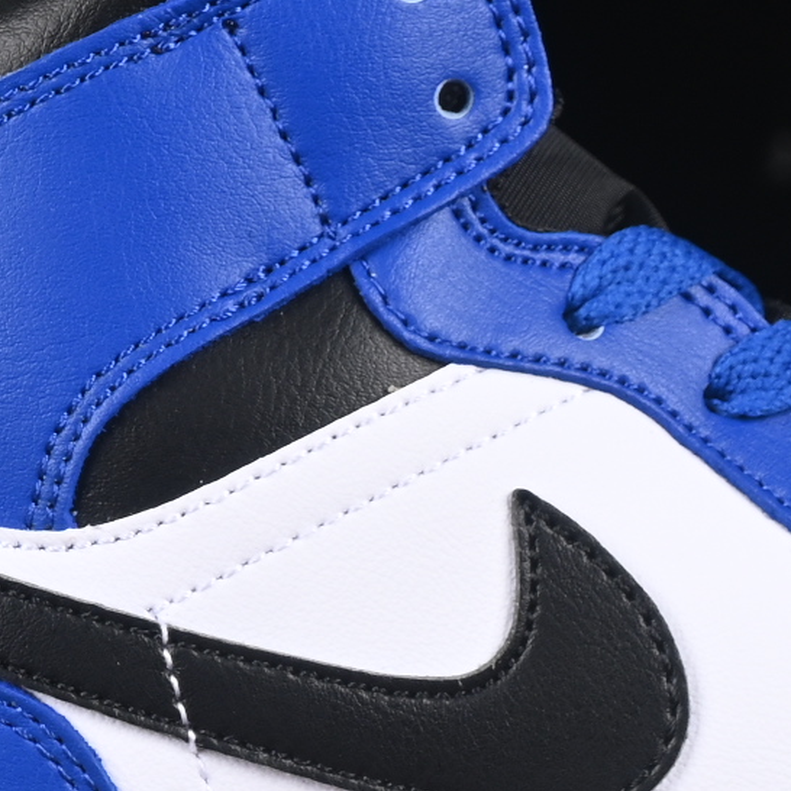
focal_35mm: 325
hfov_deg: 5.4
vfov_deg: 5.4
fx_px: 8402
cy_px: 369
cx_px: 719
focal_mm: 50
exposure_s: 1/80
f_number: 7.1
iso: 160
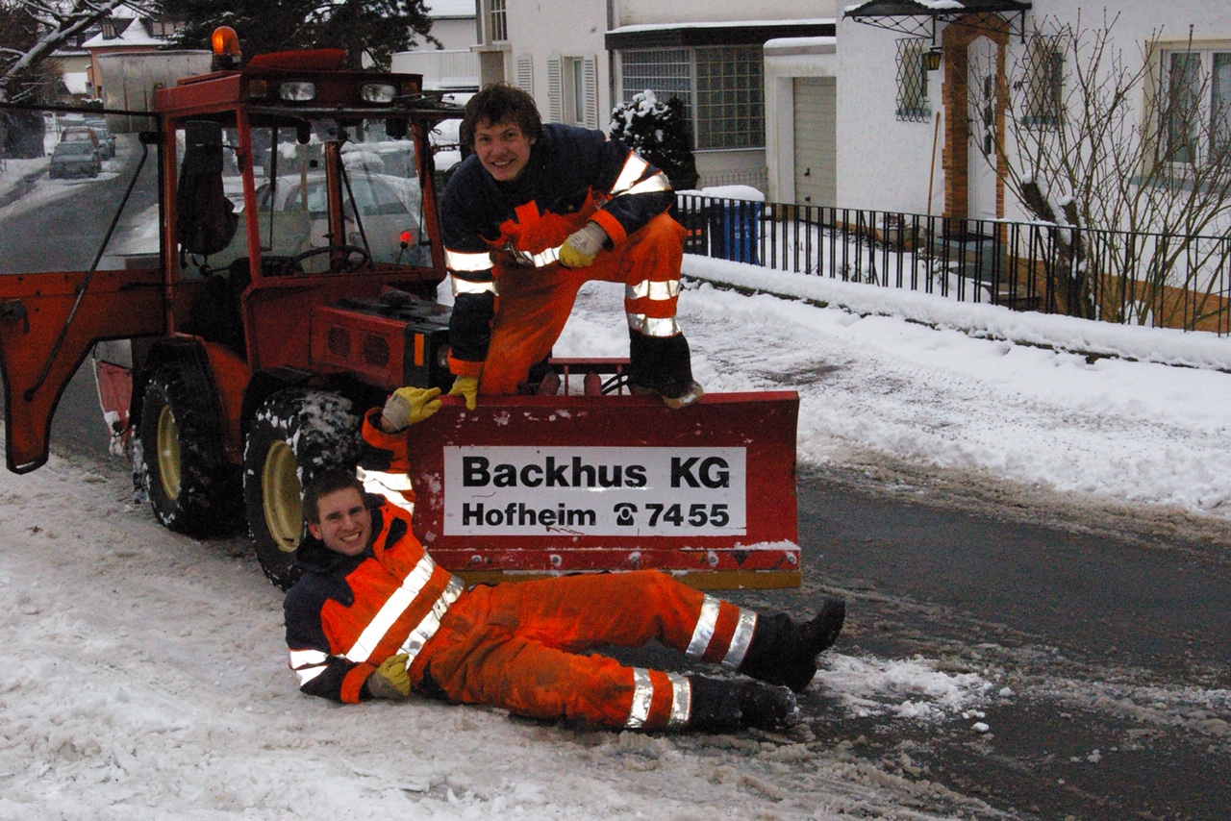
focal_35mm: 52
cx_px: 616
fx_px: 1795
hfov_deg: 37.8
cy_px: 410
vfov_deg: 25.8
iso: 3200
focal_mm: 35
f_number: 22
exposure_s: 1/180
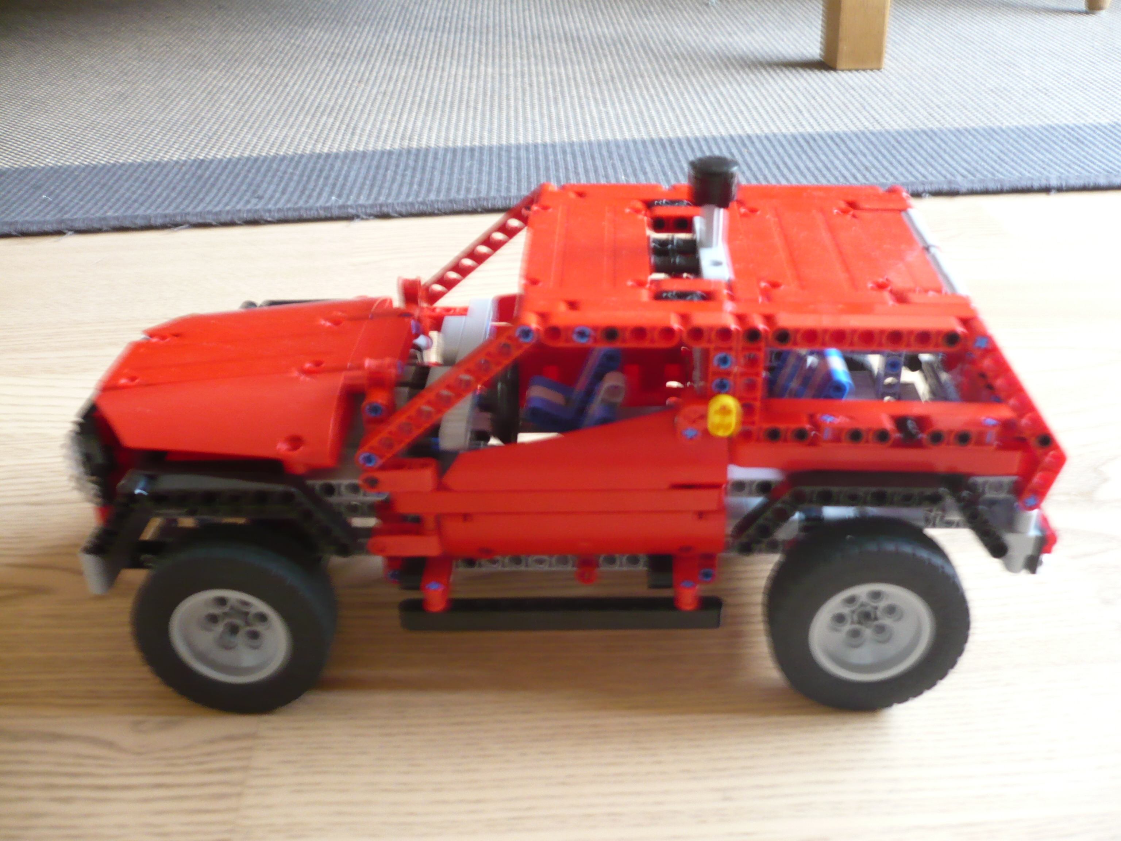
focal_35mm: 35
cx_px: 560
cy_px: 420
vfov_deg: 40.7
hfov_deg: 52.6
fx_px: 1133
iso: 200
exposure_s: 1/8
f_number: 2.8
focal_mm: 5.8
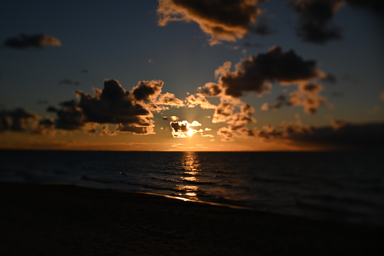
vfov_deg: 27.0
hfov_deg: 39.6
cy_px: 128
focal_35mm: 50
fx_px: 533
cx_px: 192
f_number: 1.4
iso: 100
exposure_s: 1/5000
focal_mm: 50
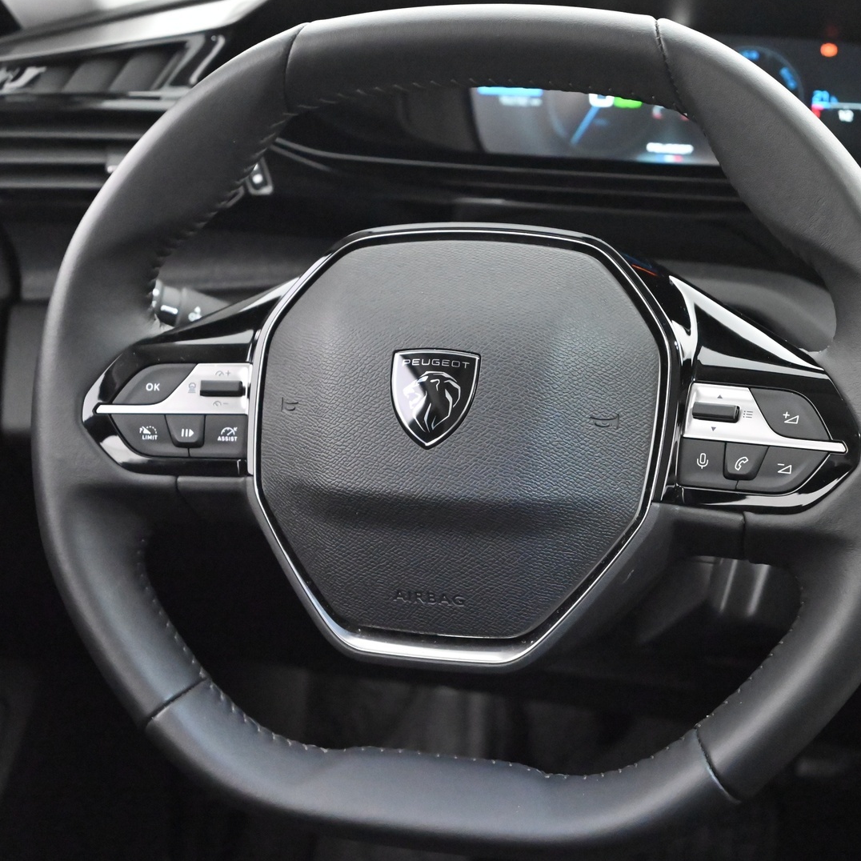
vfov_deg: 26.9
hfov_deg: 26.9
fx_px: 1801
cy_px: 430
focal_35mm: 64
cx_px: 456
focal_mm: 50
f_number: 6.3
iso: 18000
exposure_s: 1/60
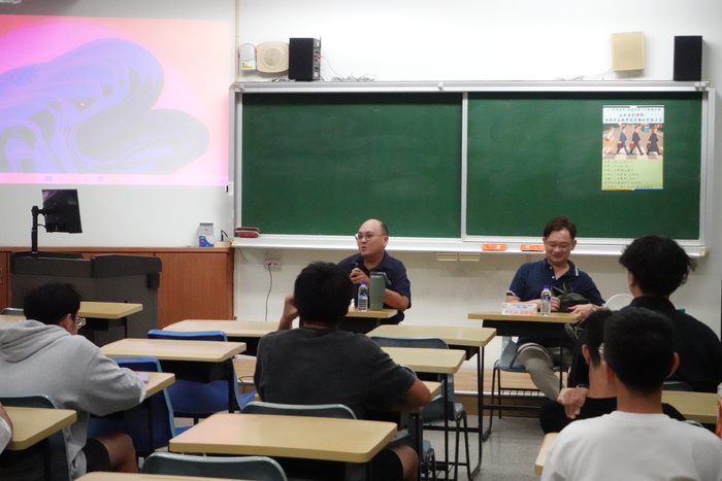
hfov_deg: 28.8
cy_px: 240
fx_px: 1404
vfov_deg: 19.5
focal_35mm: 70
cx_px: 361
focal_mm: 25.7
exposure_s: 1/640
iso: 5000
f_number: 4
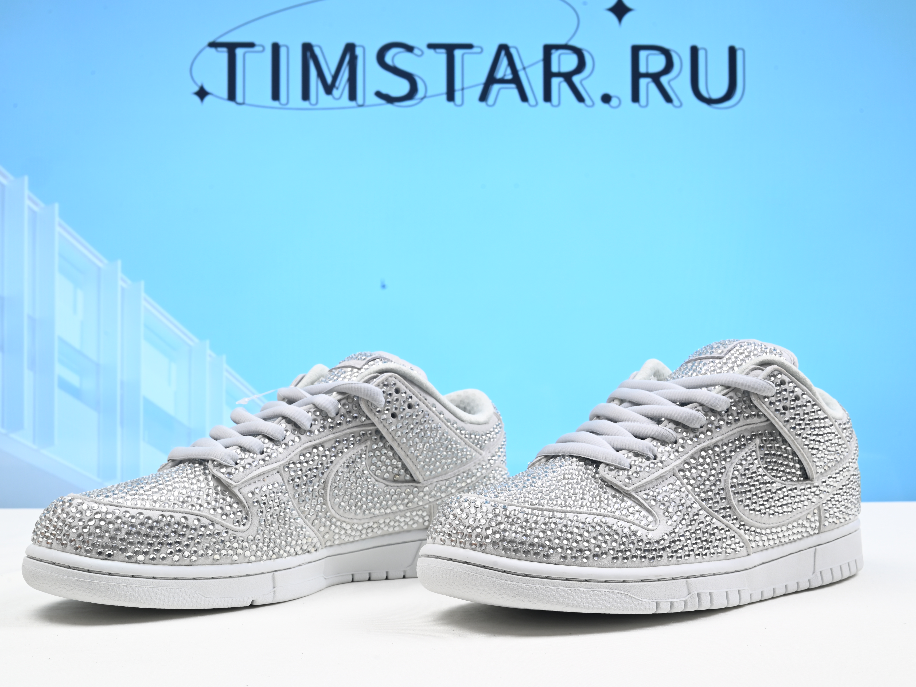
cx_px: 444
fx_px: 1164
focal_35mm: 44
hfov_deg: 42.9
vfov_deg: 32.9
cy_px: 349
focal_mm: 40
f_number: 16
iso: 100
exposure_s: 1/2
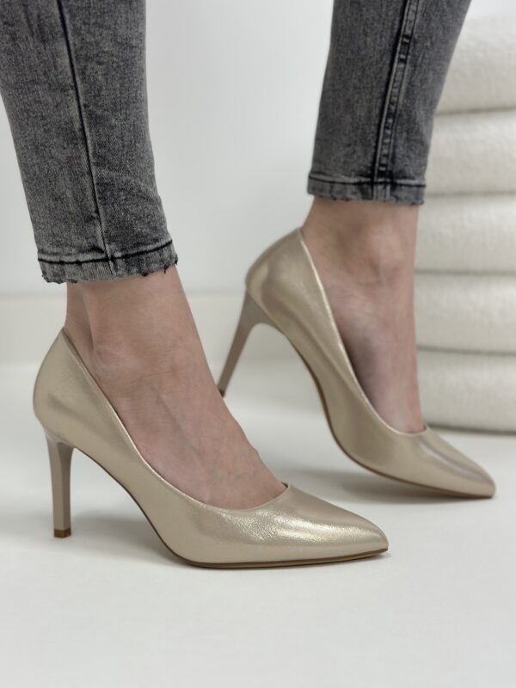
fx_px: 954
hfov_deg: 30.3
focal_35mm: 48
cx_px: 258
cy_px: 344
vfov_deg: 39.7
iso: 125
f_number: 1.78
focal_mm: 6.86
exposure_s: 1/100
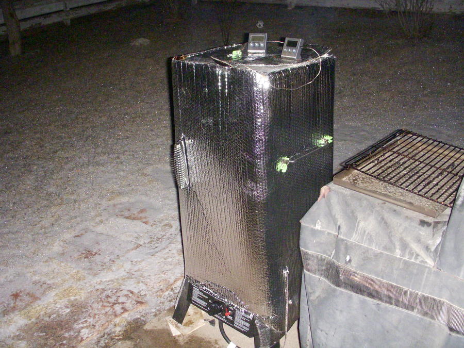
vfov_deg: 37.7
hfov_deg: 49.0
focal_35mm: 38
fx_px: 509
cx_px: 232
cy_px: 174
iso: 800
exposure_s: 1/250
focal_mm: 6.3
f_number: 3.3
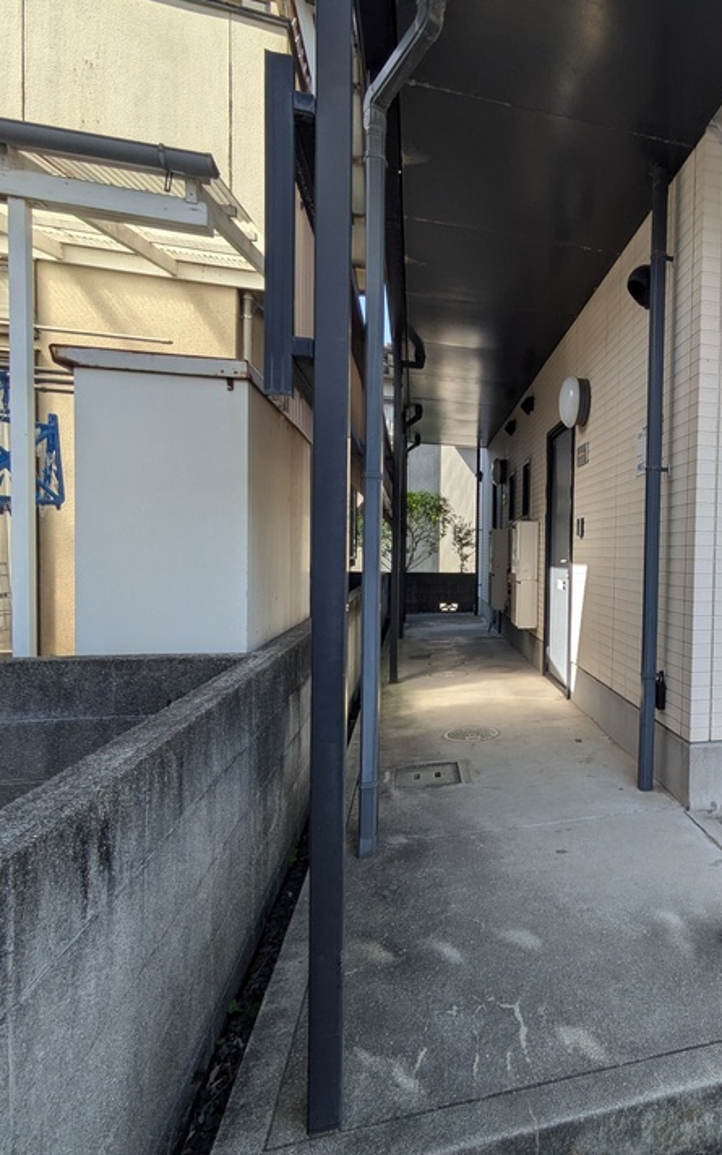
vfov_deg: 85.1
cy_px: 573
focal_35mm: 20
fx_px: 630
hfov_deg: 54.4
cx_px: 604
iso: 49
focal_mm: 1.83
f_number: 2.2
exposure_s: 1/504
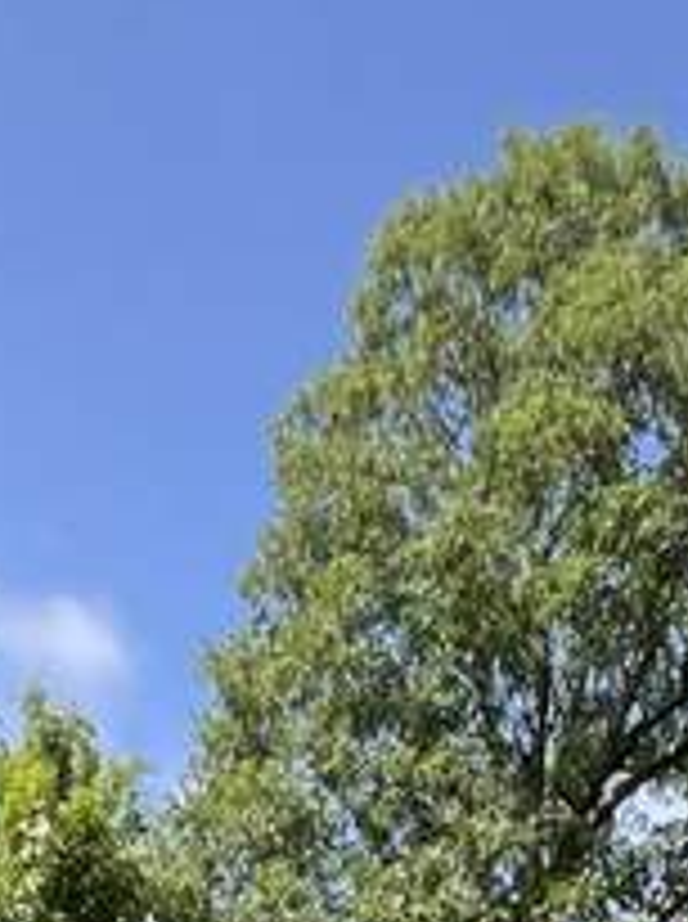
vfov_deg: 17.4
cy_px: 1997
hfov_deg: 24.0
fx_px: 1622
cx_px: 364
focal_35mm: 61
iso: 32
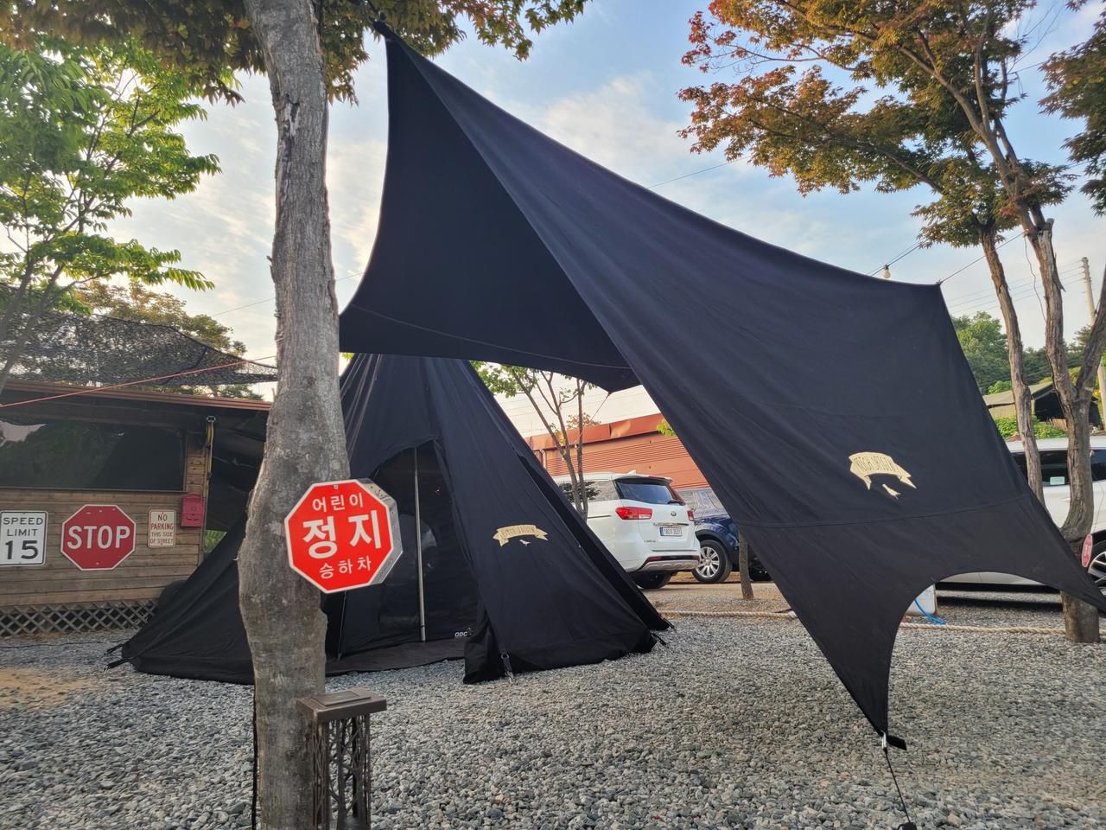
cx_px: 553
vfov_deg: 53.1
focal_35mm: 26
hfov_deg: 67.3
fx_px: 831
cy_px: 415
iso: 40
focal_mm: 5.4
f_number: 1.8
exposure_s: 1/267
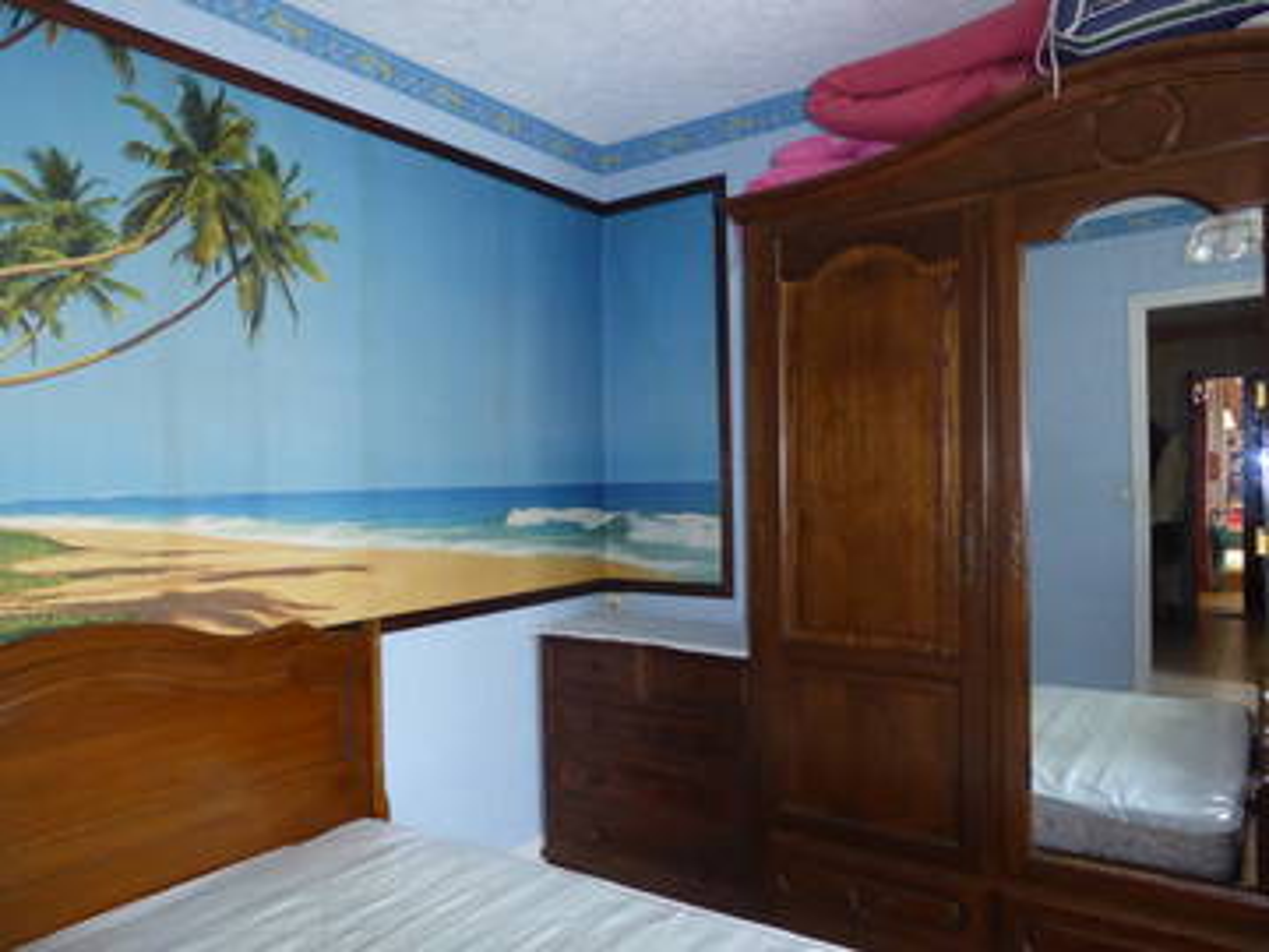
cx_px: 634
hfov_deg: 69.4
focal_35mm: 25
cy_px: 476
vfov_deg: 54.9
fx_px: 916
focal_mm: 4.3
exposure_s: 1/60
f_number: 3.3
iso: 800
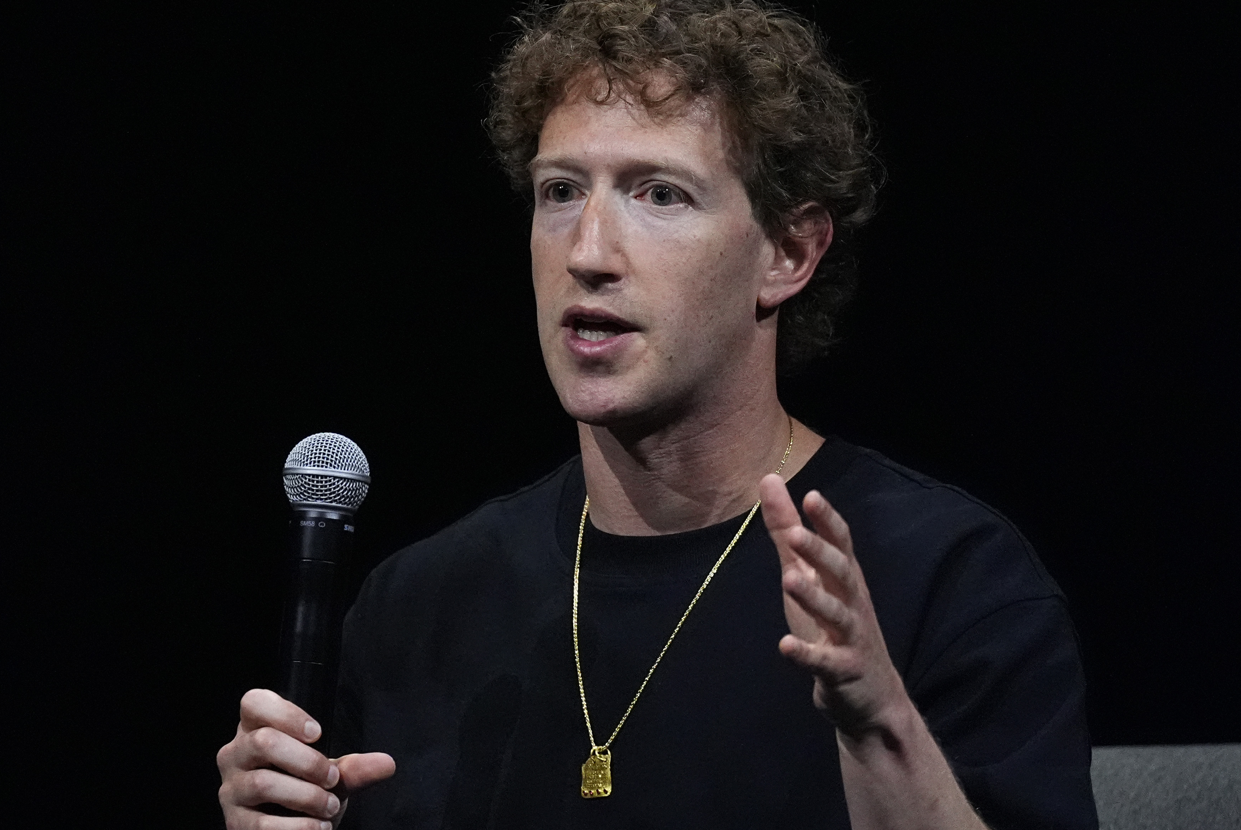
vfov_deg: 1.4
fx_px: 35021
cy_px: 399
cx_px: 598
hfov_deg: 2.0
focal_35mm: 1015
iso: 8000
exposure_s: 1/400
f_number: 4
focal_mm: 600
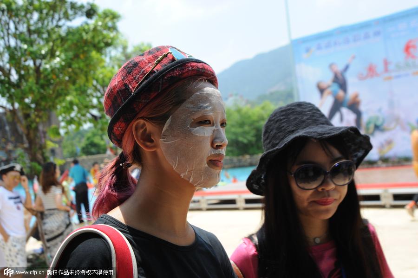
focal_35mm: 52
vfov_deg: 26.0
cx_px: 209
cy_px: 139
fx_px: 603
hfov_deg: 38.2
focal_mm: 52
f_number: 8
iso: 250
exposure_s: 1/250
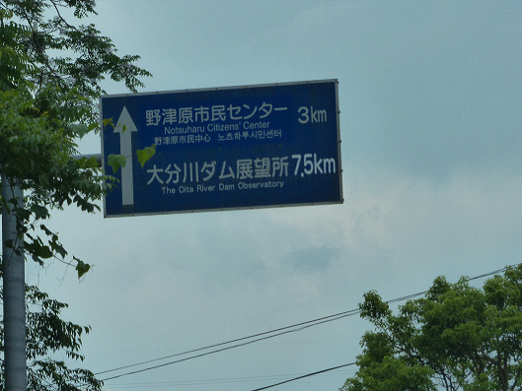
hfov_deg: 8.1
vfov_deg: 6.1
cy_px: 196
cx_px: 261
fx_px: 3695
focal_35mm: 245
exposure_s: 1/1000
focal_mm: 44
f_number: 4
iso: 160
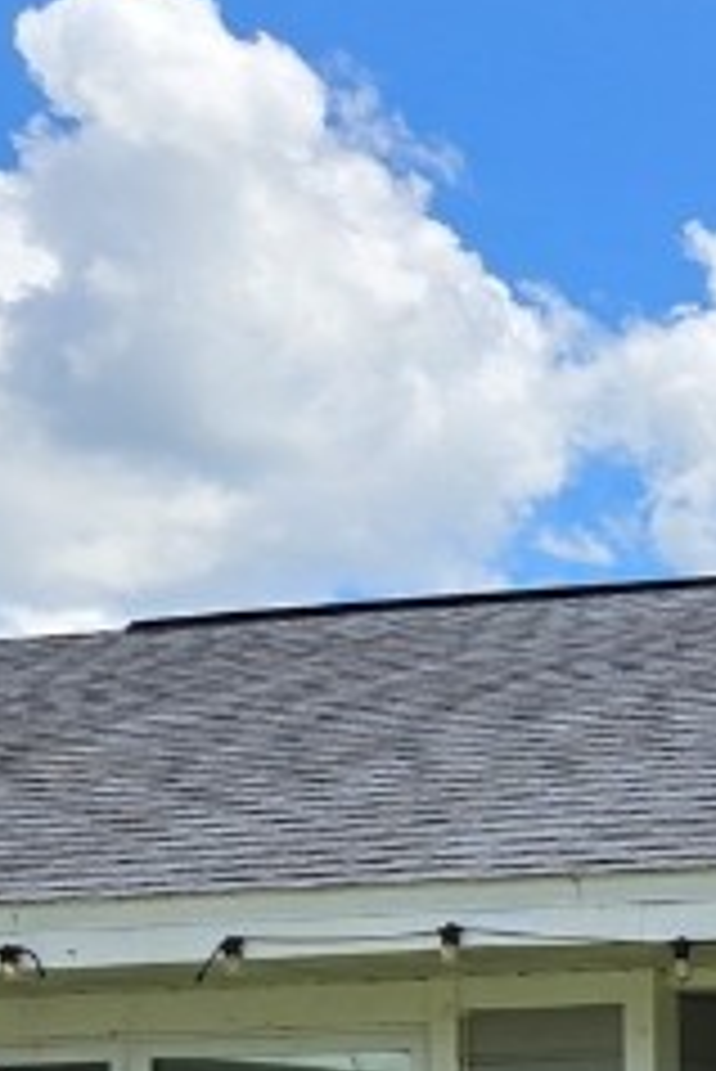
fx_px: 3068
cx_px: 1779
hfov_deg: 11.0
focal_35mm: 103
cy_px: 1238
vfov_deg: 18.9
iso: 25
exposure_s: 1/1973
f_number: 1.8
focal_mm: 5.4
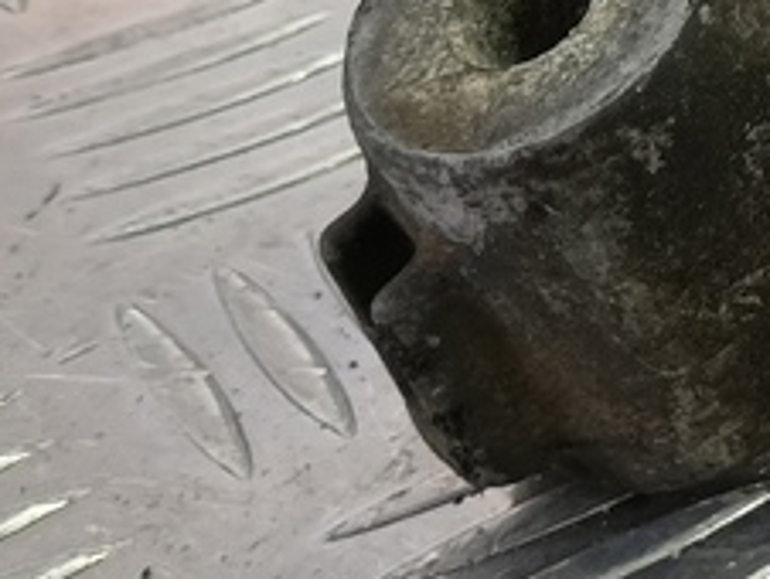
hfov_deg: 14.8
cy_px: -232
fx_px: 2316
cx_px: 1622
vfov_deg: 13.6
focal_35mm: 104
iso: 117
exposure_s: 1/50
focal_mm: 4.11
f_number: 1.6
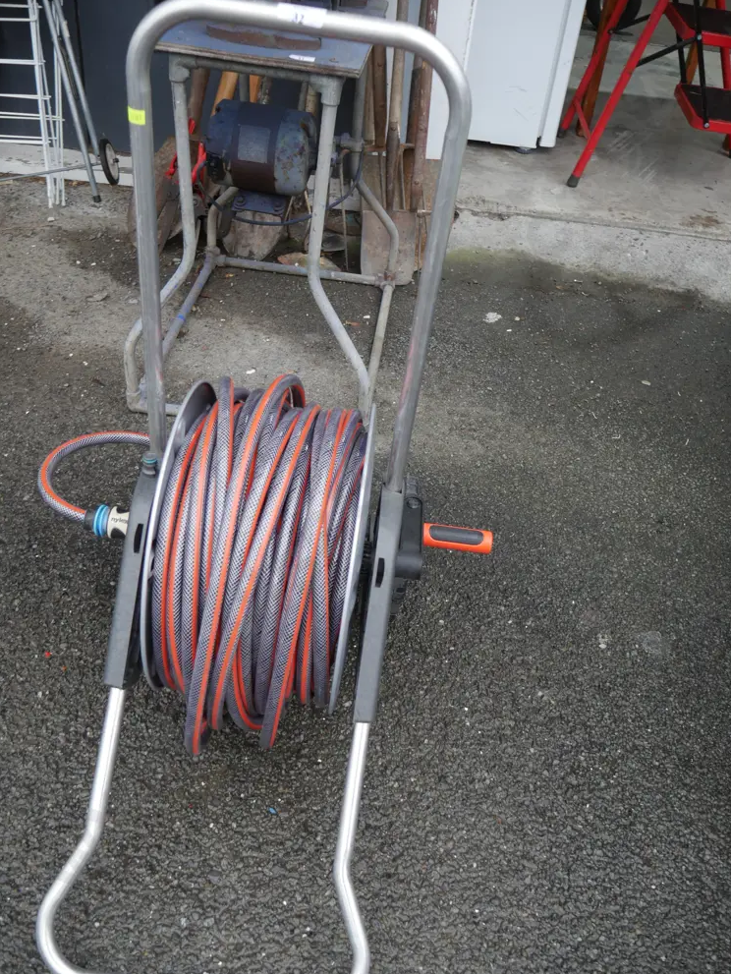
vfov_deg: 58.3
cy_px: 486
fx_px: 872
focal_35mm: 31
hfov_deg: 45.5
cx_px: 360
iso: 200
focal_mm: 15
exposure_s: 1/80
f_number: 3.6
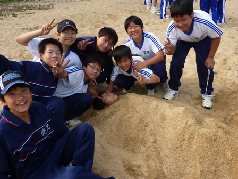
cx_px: 119
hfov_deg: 58.4
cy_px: 90
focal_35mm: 31
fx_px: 213
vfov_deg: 45.4
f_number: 4
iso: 80
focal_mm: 4.1
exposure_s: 1/250
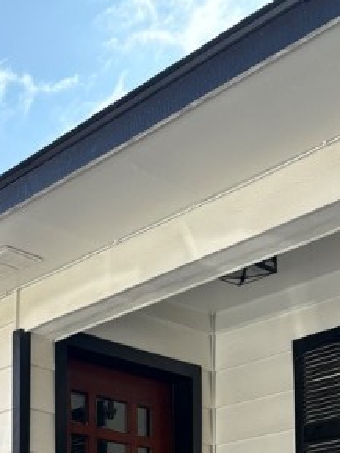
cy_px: 553
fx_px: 903
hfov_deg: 21.0
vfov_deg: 25.2
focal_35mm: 69
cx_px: 55
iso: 64
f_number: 1.6
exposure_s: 1/1626
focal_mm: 5.96
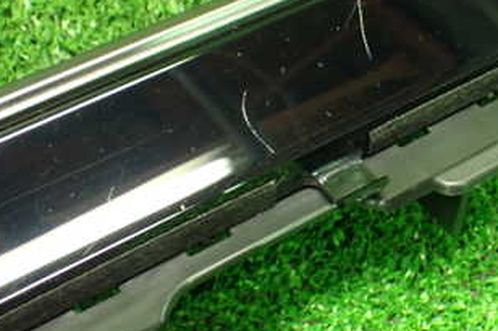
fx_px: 1009
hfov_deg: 26.9
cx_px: 438
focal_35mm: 73
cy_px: 110
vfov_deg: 18.6
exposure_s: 1/40
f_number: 2.5
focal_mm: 6.37
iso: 1000
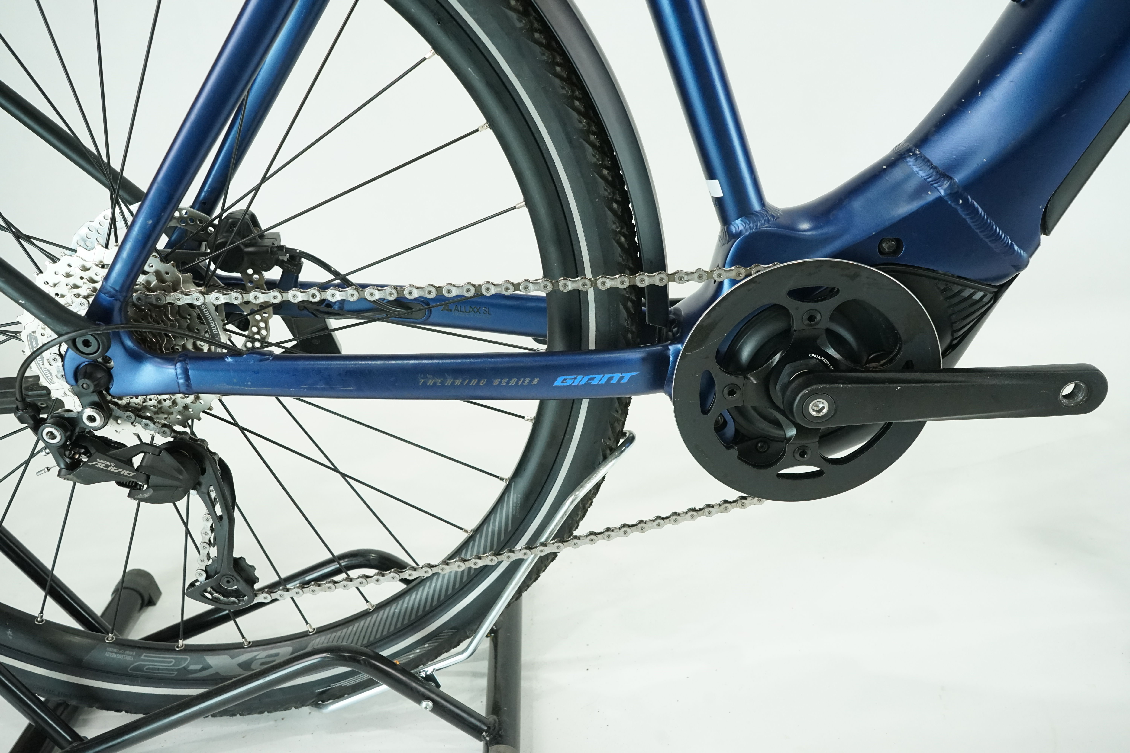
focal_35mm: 29
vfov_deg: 45.0
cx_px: 565
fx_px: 910
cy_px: 376
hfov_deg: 63.7
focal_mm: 29
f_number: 7.1
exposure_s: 1/200
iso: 3200
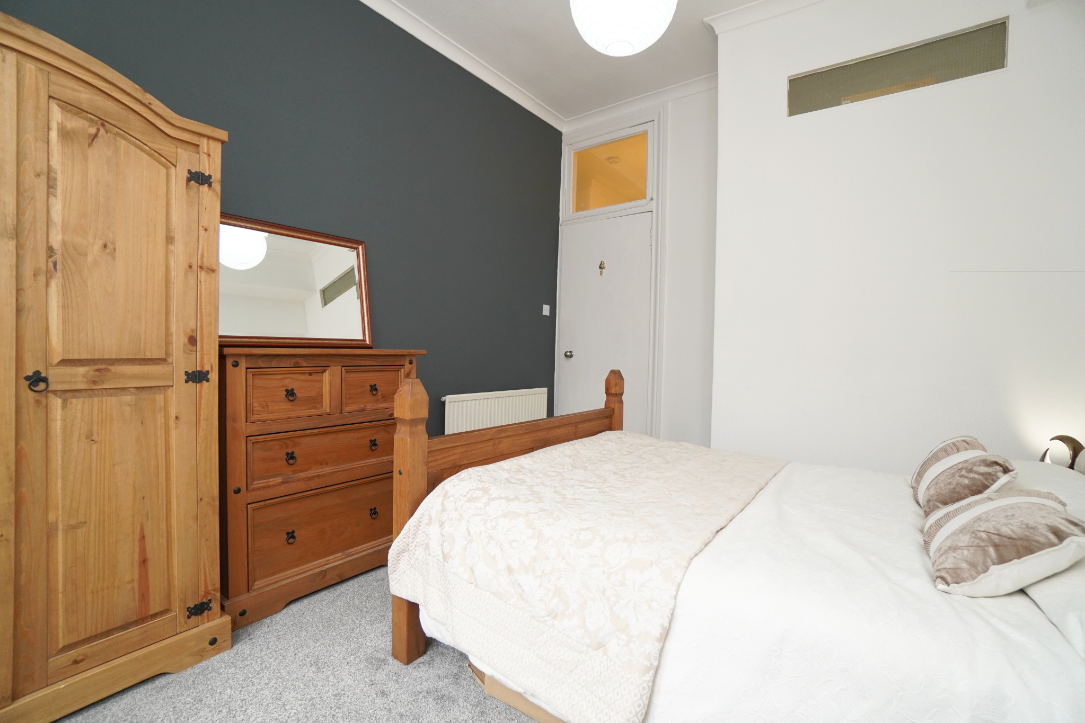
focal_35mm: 15
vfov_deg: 77.3
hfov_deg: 100.4
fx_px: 452
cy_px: 362
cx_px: 542
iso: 800
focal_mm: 10
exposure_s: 1/160
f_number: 4
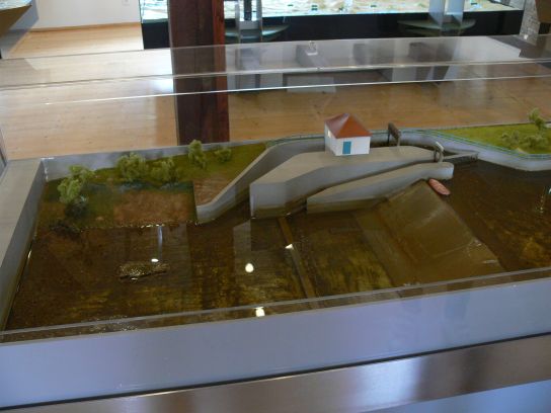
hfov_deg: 52.6
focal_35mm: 35
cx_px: 276
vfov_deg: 40.7
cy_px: 206
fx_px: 557
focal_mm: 7.4
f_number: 2.8
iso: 200
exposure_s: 1/25
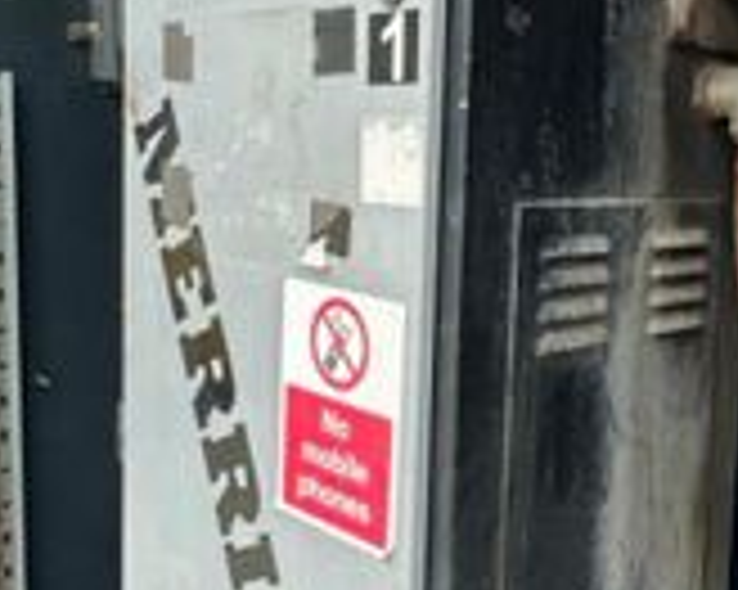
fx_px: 1091
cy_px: 257
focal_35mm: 50
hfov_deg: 37.2
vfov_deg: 30.2
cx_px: 446
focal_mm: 2.22
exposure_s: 1/99
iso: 50
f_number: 2.2
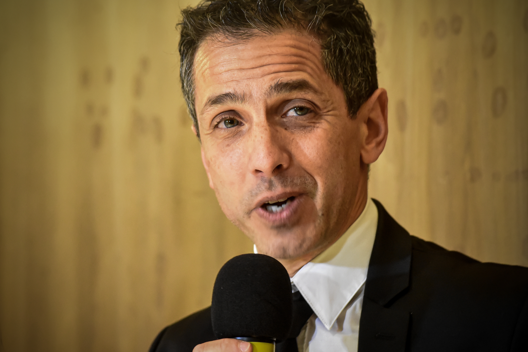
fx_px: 3014
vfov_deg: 6.7
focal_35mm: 206
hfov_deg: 10.0
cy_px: 176
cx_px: 262
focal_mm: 135
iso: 6400
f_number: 5.6
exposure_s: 1/50
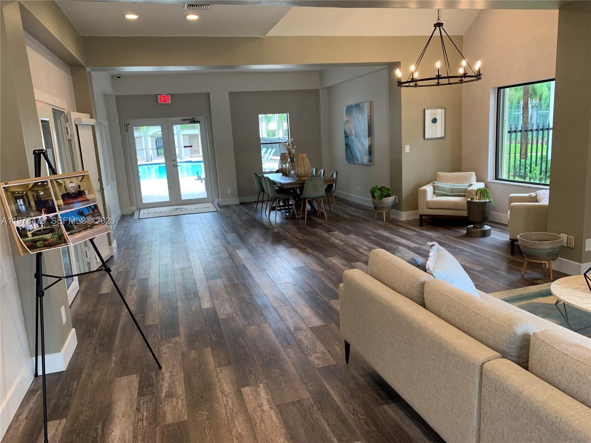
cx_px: 296
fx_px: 444
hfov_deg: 67.3
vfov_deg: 53.1
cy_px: 222
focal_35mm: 26
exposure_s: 1/60
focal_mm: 4.25
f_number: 1.8
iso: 64
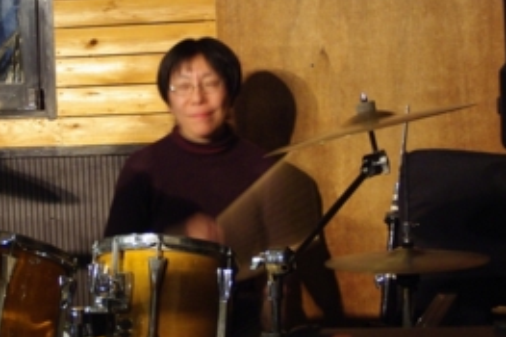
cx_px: 164
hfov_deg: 25.2
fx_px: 1124
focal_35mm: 80
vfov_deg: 17.0
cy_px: 173
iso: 800
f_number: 4.5
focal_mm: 28
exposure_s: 1/6
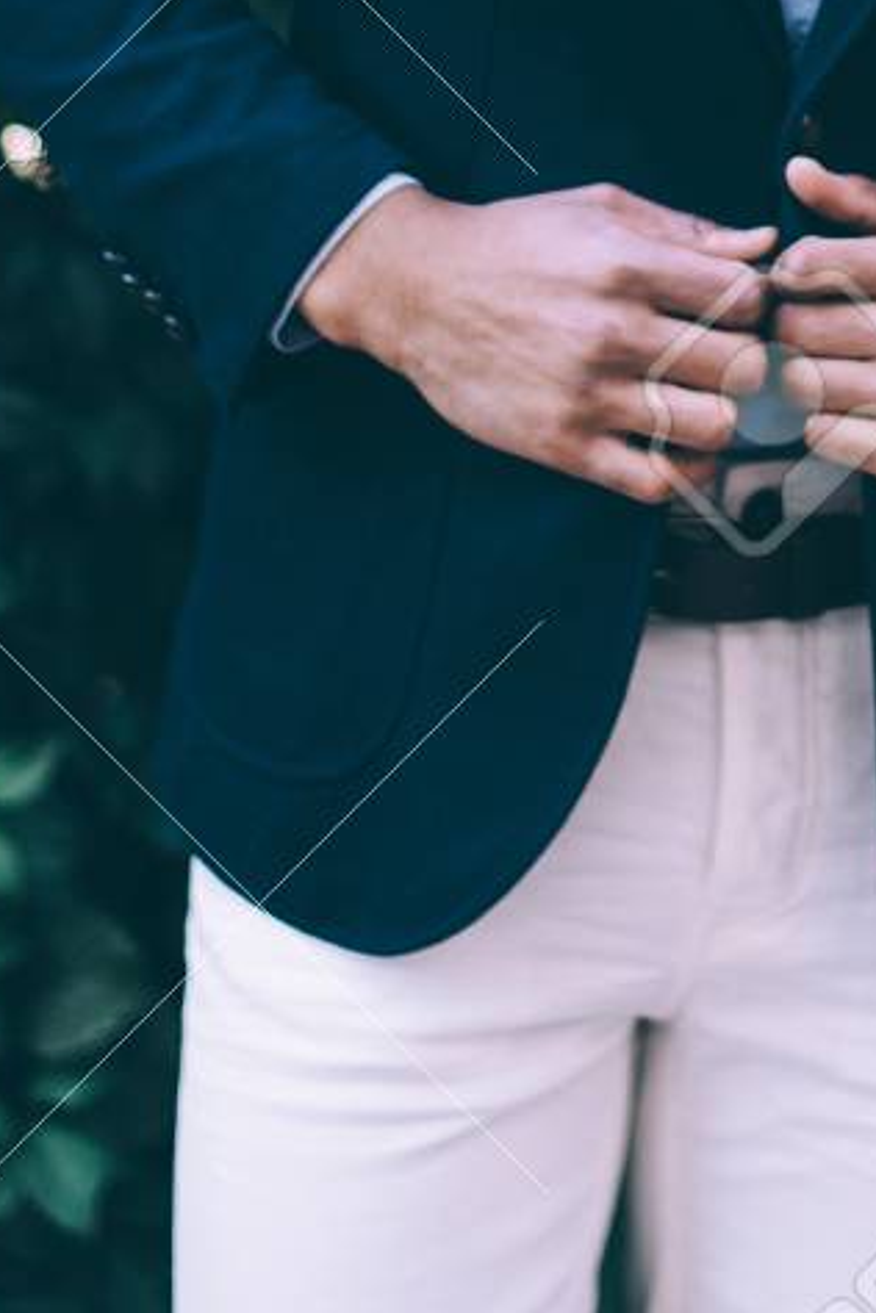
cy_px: -119
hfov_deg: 10.0
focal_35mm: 137
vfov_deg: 14.6
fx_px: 5000
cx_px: 675
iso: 160
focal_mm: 50
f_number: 1.6
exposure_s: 1/500
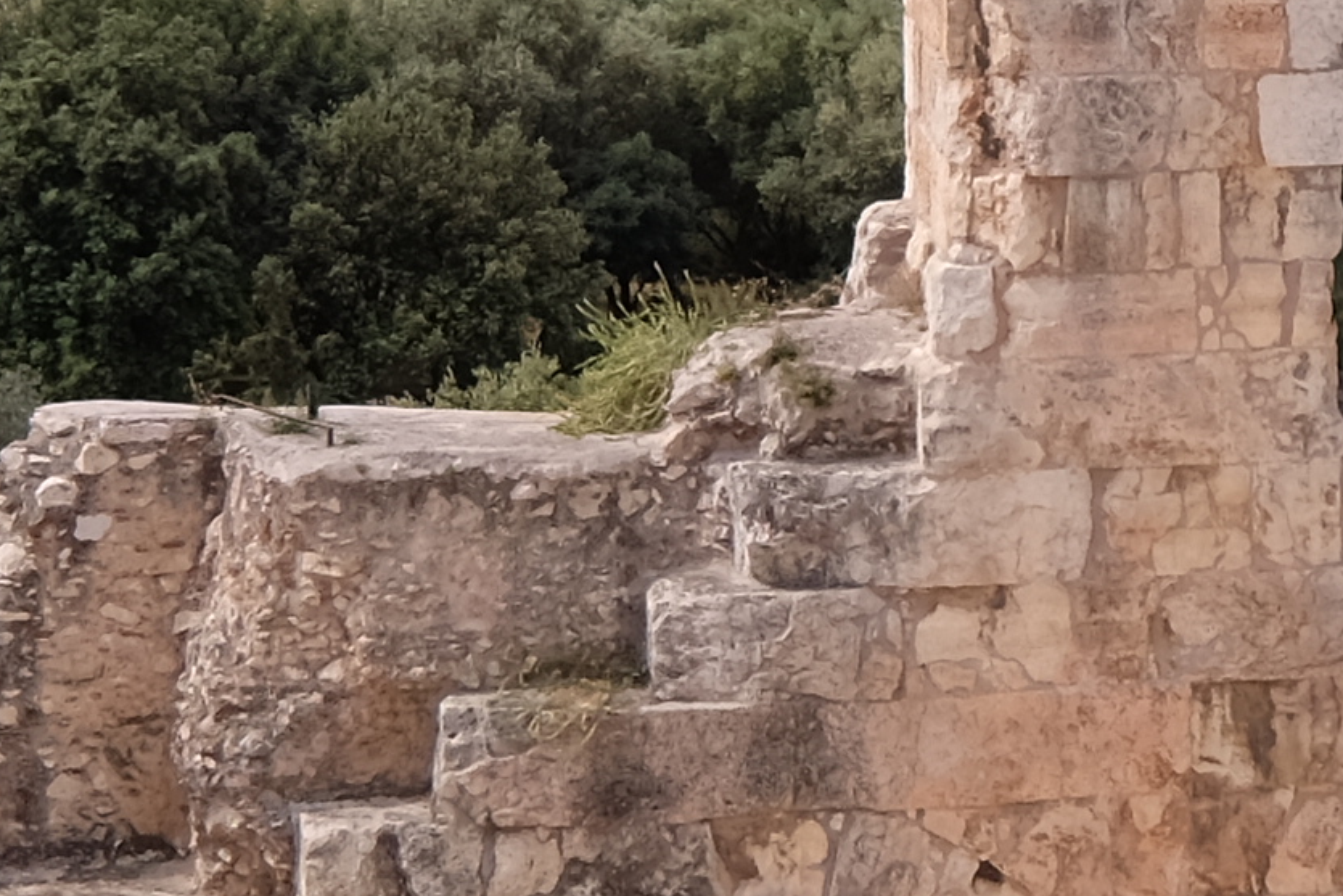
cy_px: -109
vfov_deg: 6.5
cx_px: 1366
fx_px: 7872
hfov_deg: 9.7
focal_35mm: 211
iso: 200
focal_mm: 24
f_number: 8
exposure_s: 1/350
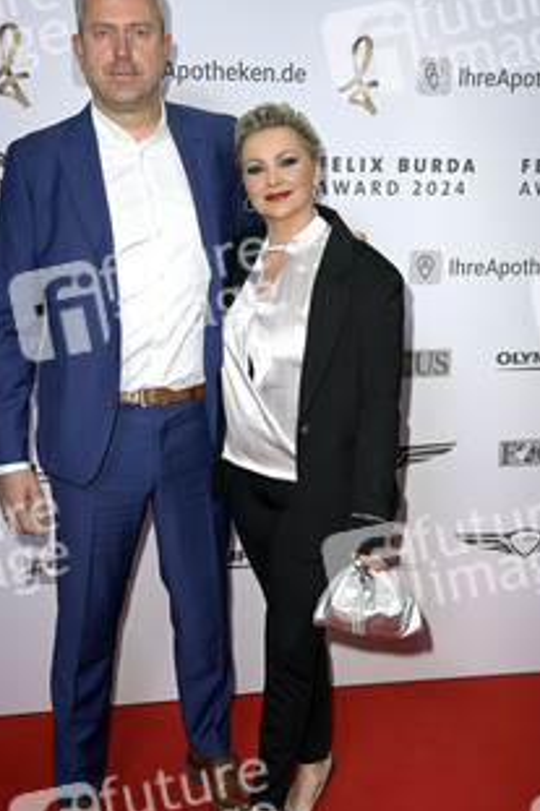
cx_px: 219
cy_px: 430
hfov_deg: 29.8
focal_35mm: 45
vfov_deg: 43.6
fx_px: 1014
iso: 640
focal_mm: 35
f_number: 5.6
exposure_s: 1/250
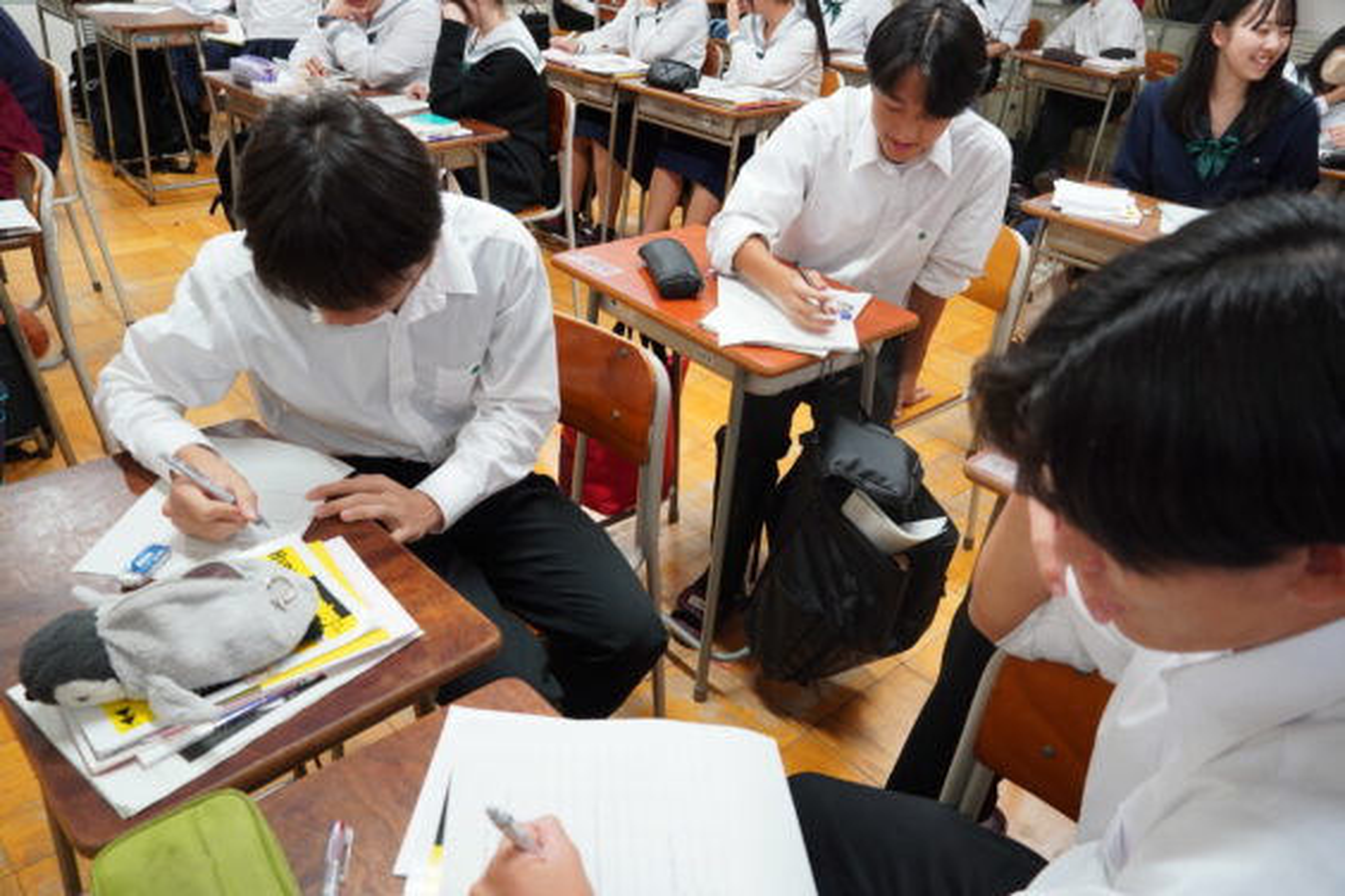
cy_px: 448
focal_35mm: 27
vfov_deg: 47.9
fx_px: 1009
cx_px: 672
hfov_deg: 67.4
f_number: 3.5
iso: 320
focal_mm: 18
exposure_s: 1/40
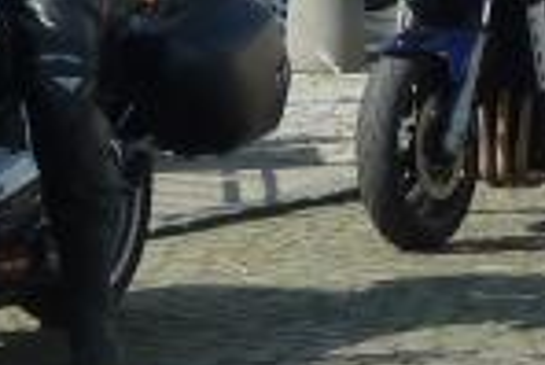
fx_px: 4349
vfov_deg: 4.8
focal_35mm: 287
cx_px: 217
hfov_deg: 7.2
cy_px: -184
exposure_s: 1/400
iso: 80
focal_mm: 6.5
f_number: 4.5
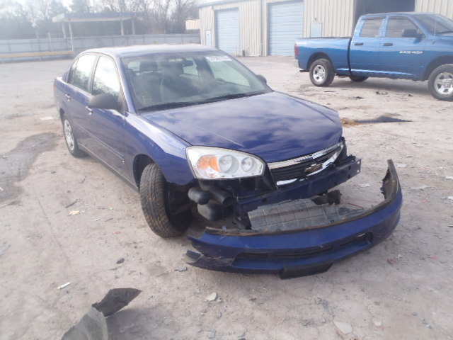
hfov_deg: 63.4
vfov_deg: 49.7
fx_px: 366
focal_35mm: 28
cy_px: 170
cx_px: 226
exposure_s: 1/200
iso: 80
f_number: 4.5
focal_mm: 5
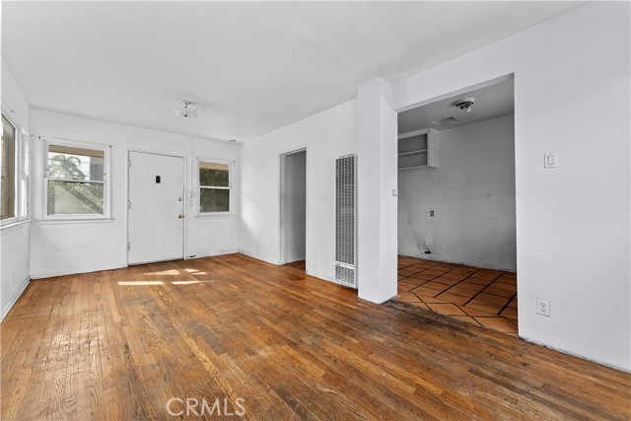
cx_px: 316
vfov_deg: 81.2
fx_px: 245
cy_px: 210
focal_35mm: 14
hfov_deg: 104.2
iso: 200
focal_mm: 14
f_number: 8
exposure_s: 1/15
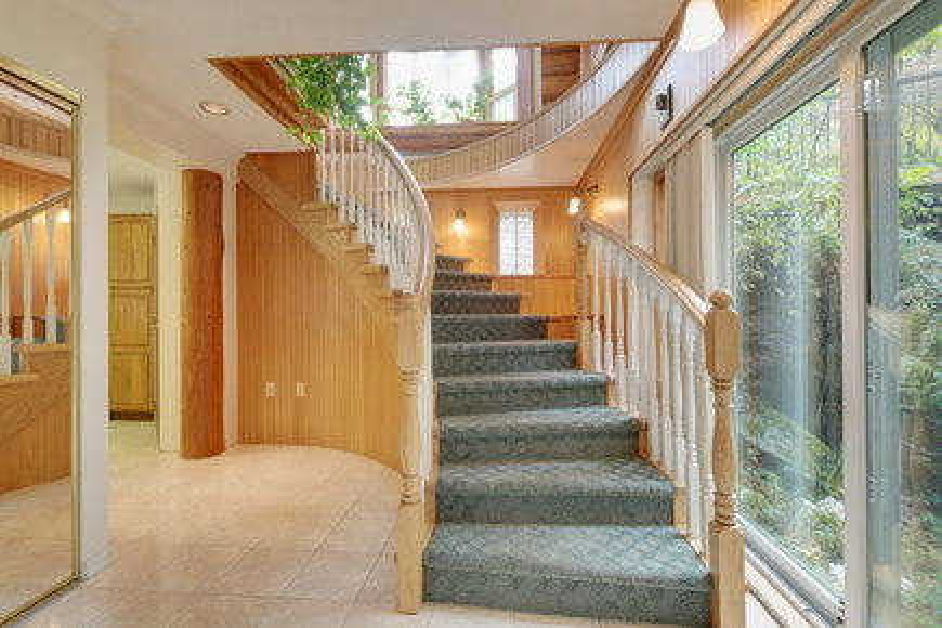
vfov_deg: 77.3
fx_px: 392
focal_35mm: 15
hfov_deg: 100.4
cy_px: 314
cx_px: 471
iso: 250
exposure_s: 1/2.5
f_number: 7.1
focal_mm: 10
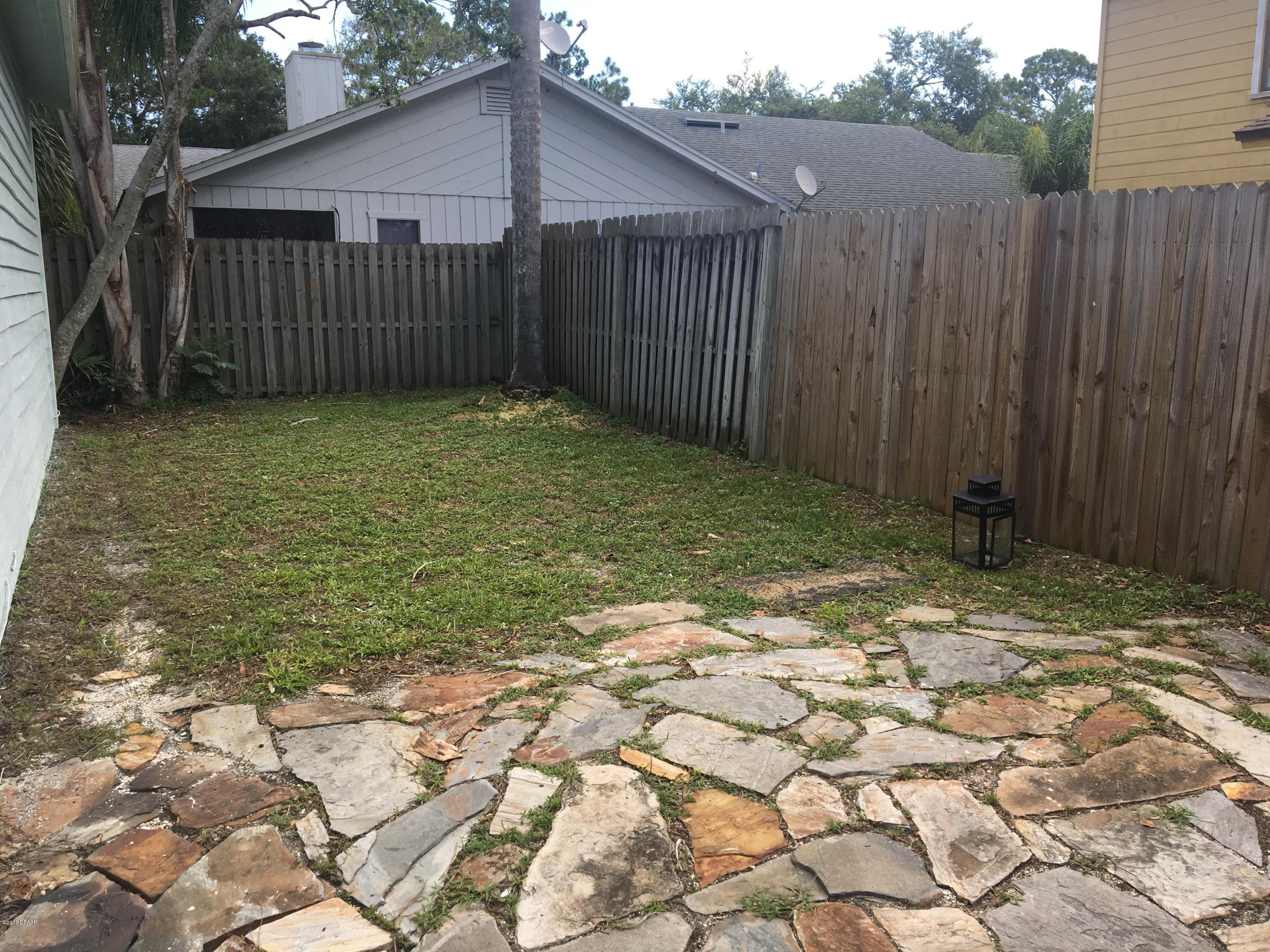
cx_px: 635
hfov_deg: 61.7
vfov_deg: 48.2
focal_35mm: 29
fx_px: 1064
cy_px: 476
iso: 25
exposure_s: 1/379
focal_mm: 4.15
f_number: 2.2
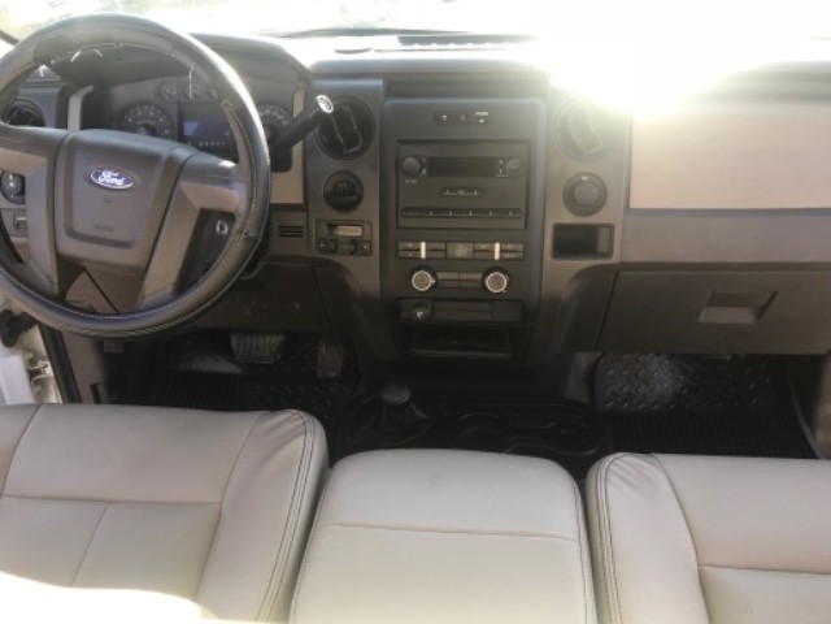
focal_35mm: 28
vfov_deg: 49.7
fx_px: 672
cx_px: 416
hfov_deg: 63.4
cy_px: 312
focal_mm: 3.99
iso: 25
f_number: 1.8
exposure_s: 1/90
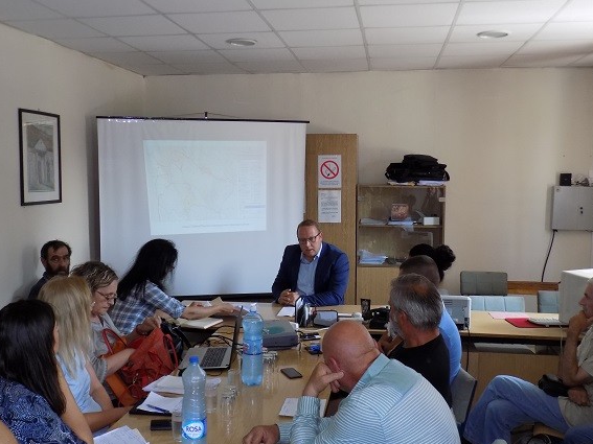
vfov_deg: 39.6
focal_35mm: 36
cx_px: 287
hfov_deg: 51.4
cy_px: 234
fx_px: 617
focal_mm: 6.1
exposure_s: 1/30
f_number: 3.4
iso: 180
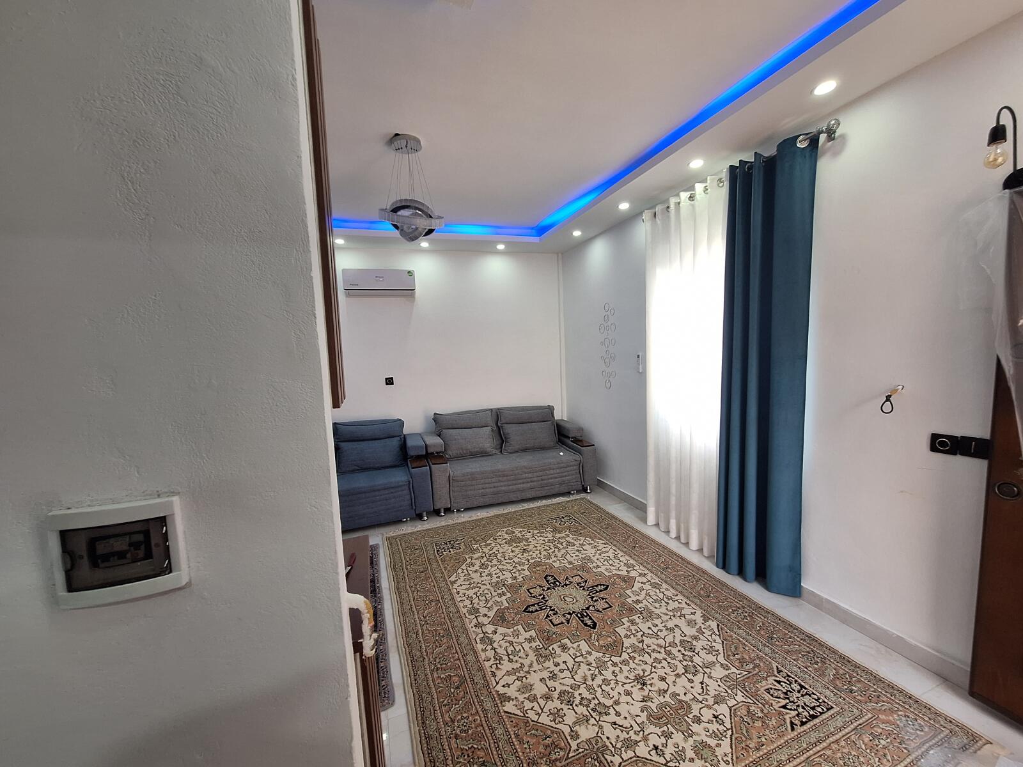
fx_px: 384
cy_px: 384
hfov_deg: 106.2
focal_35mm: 13
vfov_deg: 89.9
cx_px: 512
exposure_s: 1/50
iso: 100
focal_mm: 1.74
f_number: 2.2
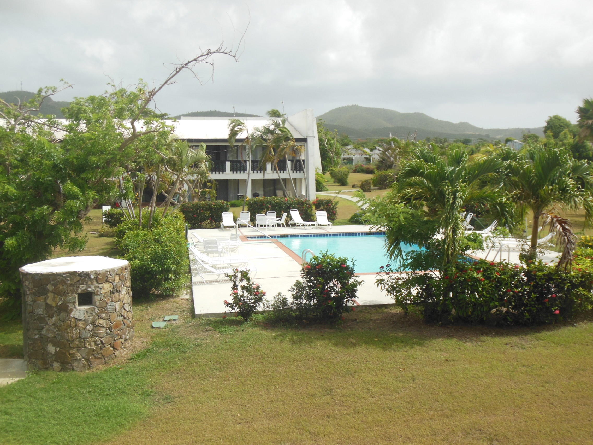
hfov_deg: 49.0
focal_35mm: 38
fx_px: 651
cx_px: 296
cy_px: 222
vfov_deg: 37.7
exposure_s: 1/1250
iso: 125
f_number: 3.6
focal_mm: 6.8
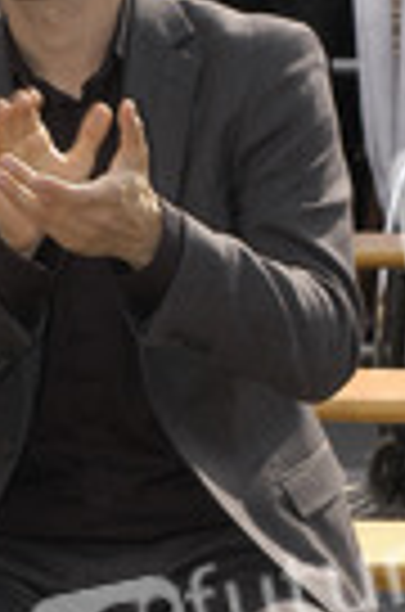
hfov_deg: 4.1
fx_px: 5622
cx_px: -148
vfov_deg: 6.2
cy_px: 418
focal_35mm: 331
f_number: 11
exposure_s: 1/160
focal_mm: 75
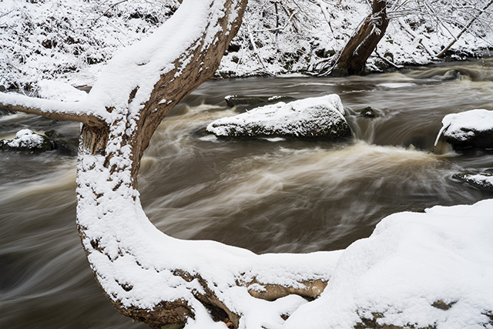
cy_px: 164
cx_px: 246
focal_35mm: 47
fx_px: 644
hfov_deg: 41.9
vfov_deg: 28.7
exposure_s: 1
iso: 100
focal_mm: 47
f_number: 16
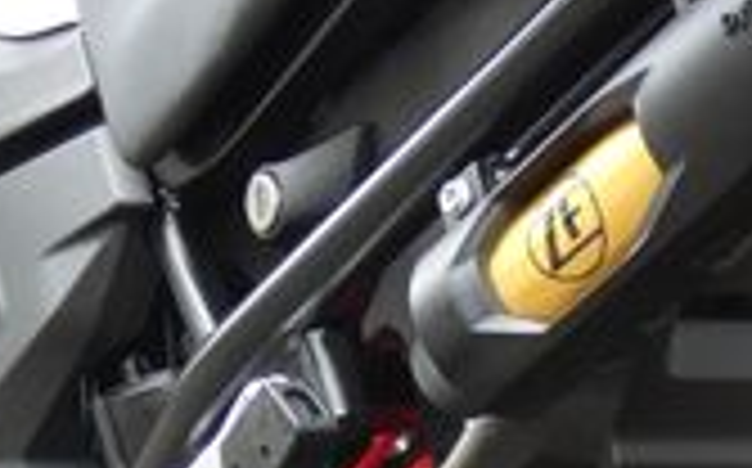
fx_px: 4156
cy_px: 842
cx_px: 648
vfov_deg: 6.3
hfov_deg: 10.3
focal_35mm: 203
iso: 250
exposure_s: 1/80
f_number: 3.9
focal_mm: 9
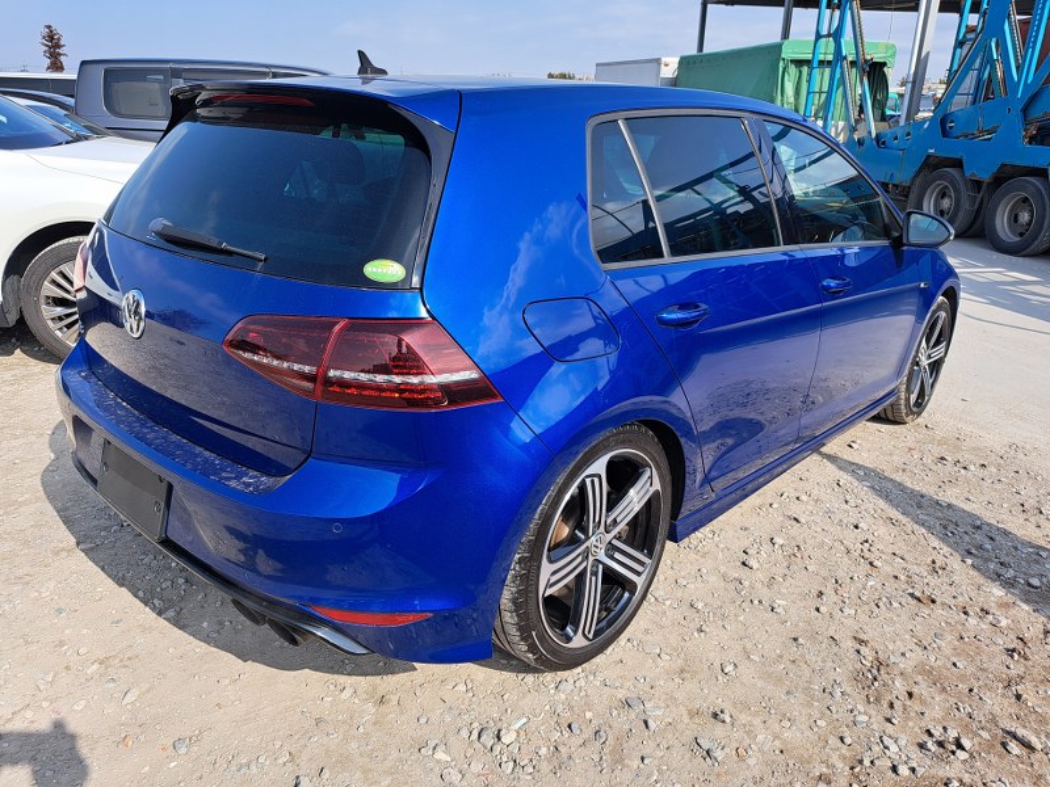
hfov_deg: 71.6
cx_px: 525
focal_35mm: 24
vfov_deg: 56.8
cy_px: 394
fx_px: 728
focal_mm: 5.23
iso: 50
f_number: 1.8
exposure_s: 1/853
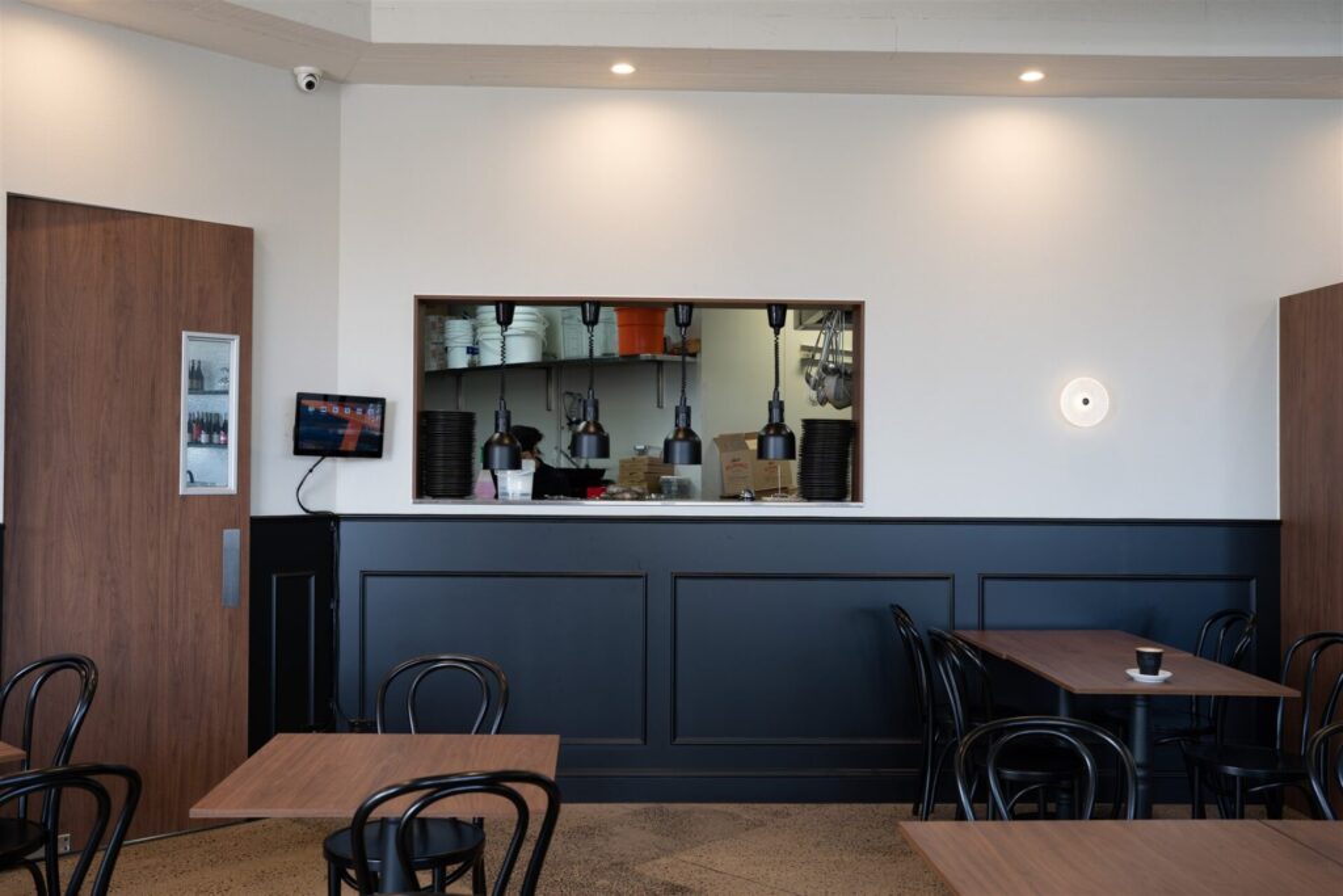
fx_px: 1306
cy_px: 448
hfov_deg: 54.4
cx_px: 672
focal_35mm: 35
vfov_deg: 37.9
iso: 100
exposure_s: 1/13
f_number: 5.6
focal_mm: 35
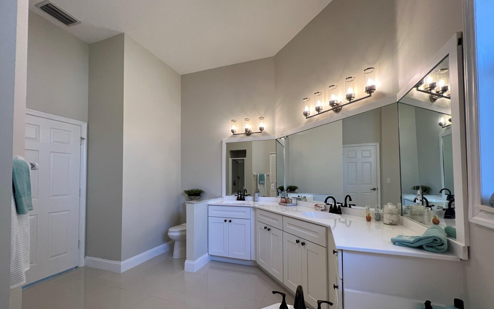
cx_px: 247
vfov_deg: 78.4
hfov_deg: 105.3
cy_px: 171
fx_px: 188
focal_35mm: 14
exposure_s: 1/120
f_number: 1.8
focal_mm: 1.57
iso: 125
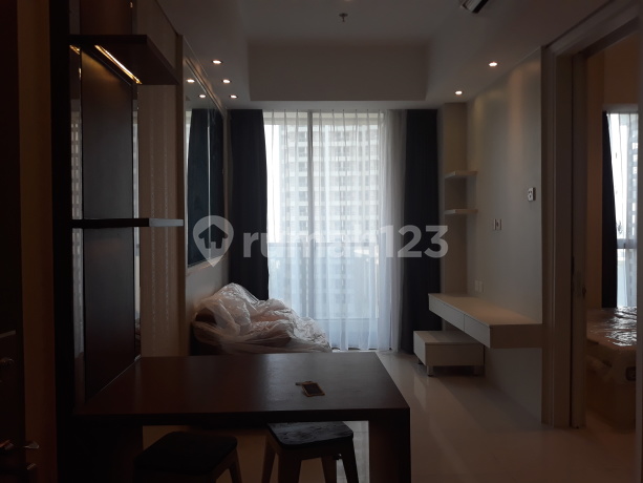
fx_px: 502
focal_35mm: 27
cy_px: 242
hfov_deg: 65.3
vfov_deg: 51.4
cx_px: 322
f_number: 1.7
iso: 64
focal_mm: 3.71
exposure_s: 1/100
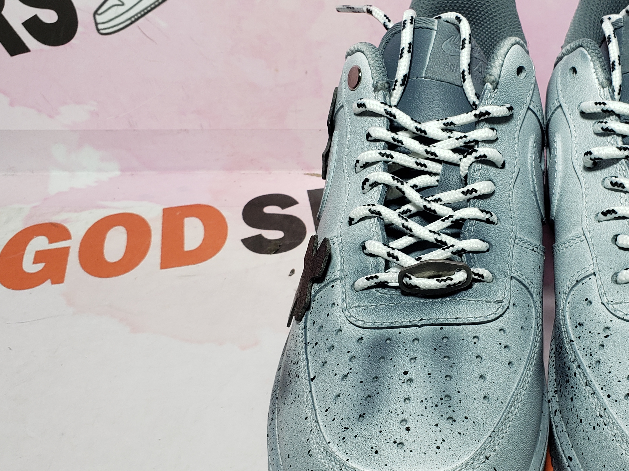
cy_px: 246
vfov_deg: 31.5
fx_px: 836
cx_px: 463
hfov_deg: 40.2
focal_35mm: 46
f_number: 2.4
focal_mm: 4.3
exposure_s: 1/182
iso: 50
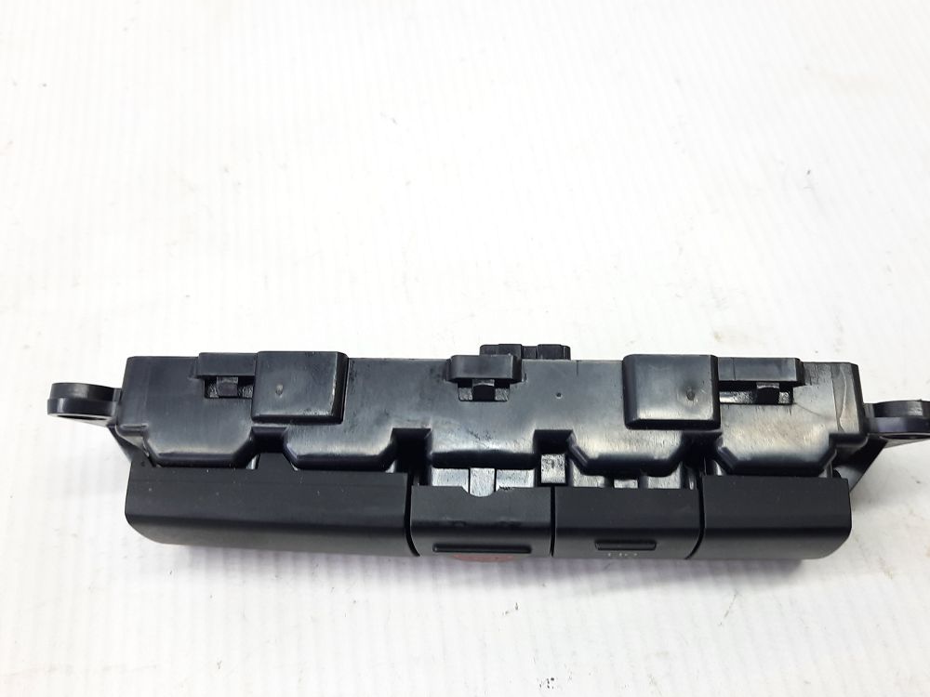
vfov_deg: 46.7
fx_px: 806
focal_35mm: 30
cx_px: 484
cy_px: 381
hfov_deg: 59.9
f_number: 2
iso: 80
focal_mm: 4.6
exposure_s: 1/50
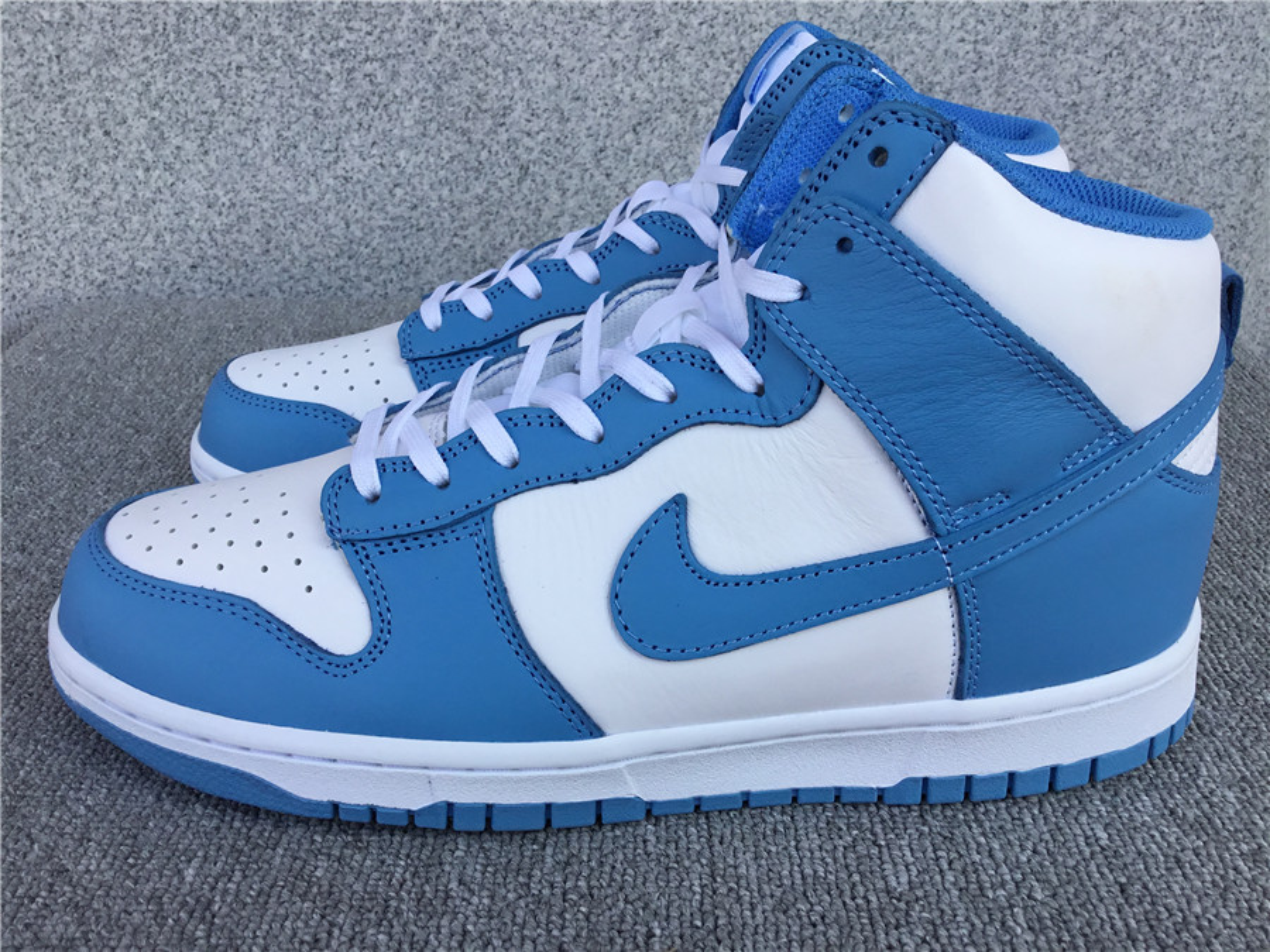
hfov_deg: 58.4
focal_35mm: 31
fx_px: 1137
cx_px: 635
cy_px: 476
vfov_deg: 45.4
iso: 25
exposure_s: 1/519
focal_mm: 3.3
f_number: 2.4
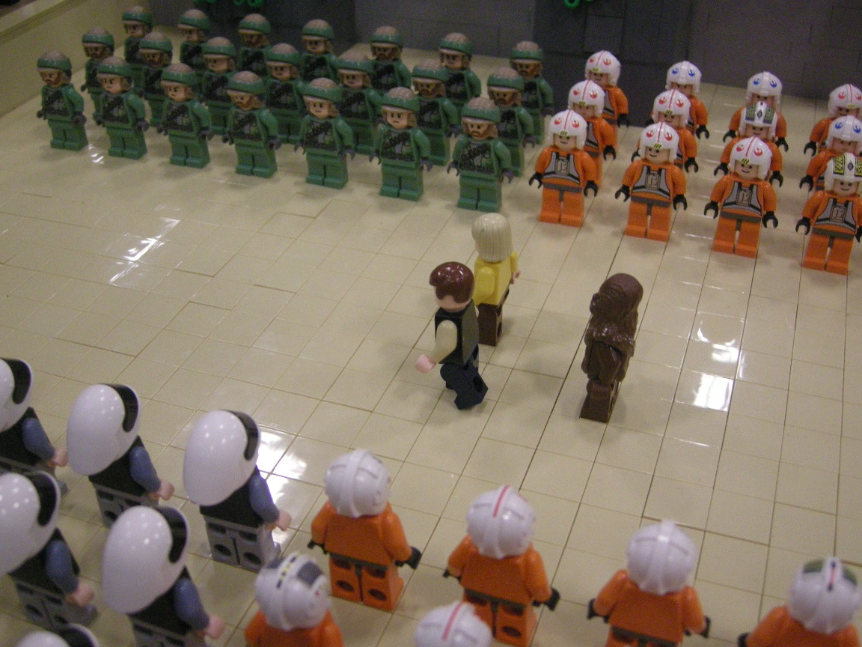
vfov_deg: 36.0
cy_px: 318
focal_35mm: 40
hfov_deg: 46.8
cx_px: 458
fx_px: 996
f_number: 2.7
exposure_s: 1/39.8
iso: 400
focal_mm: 7.5
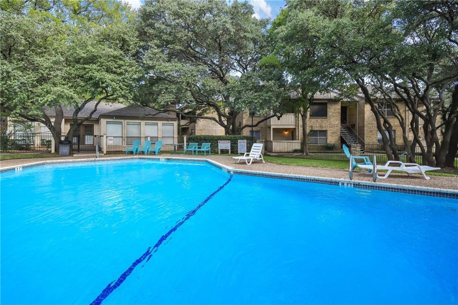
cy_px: 152
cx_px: 229
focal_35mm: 16
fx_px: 210
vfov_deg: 72.0
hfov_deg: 95.0
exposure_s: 1/125
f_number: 8
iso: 200
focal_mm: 11
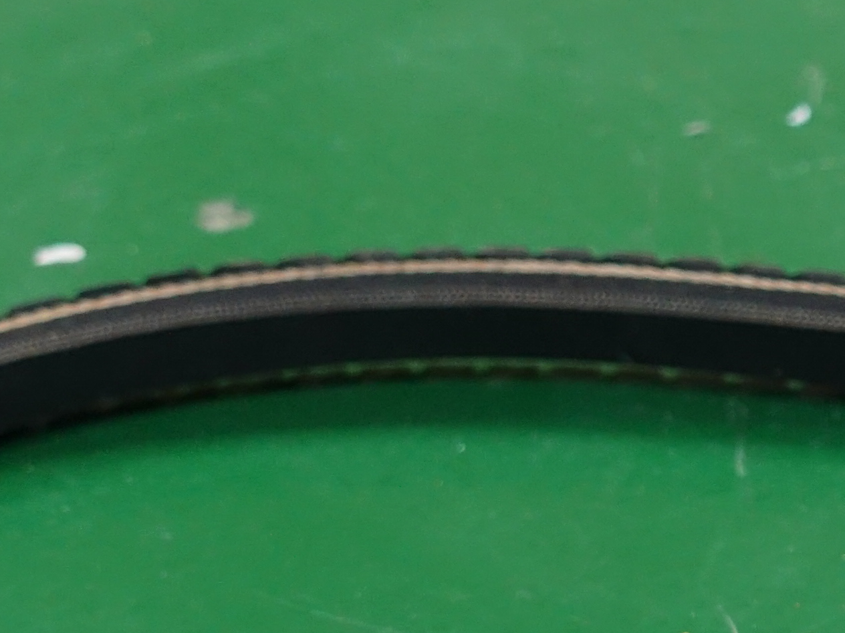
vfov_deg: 11.4
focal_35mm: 129
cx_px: 1207
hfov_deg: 14.4
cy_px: 575
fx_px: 3149
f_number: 2.5
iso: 800
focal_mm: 11.45
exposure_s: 1/25
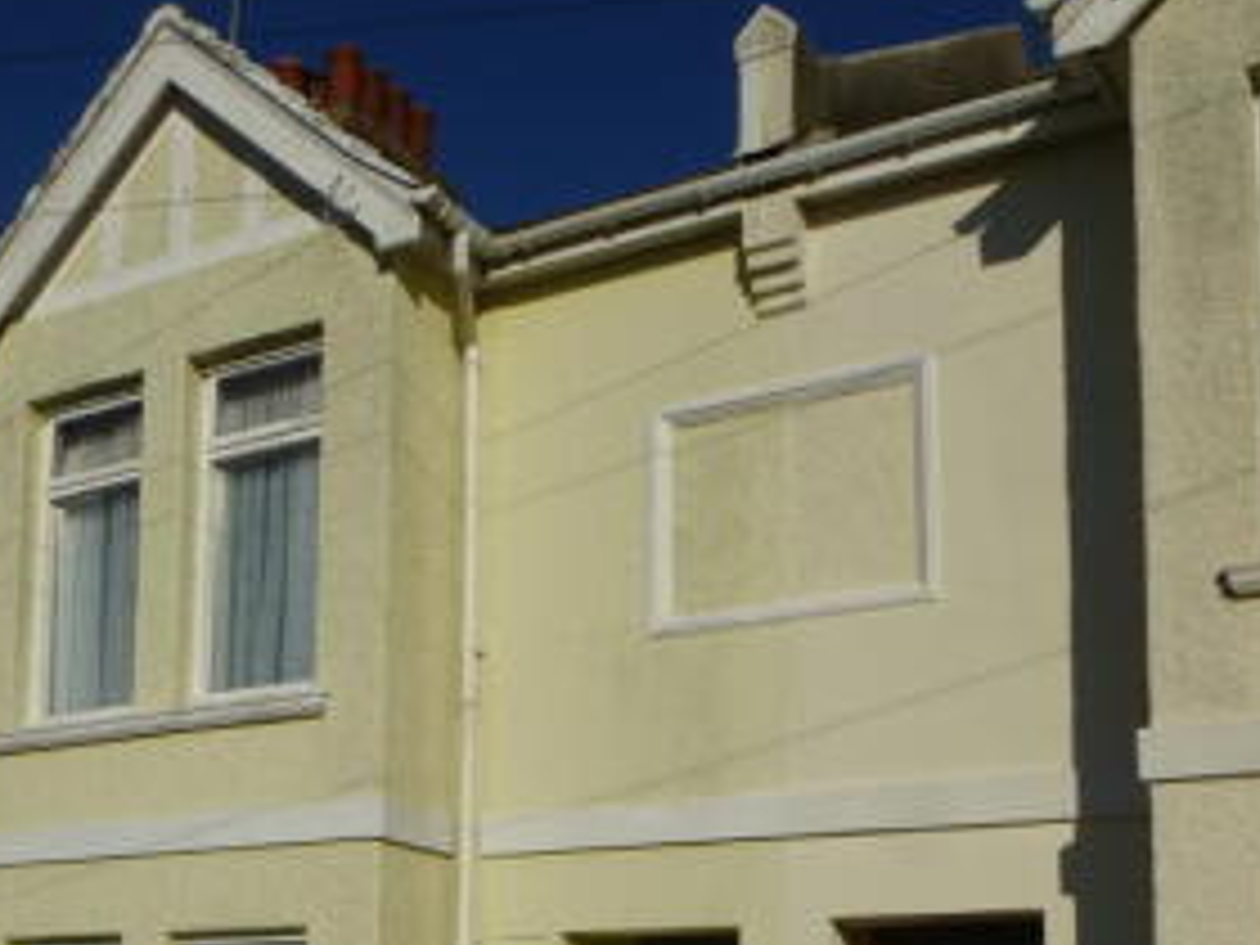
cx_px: 245
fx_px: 1820
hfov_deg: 36.8
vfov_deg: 27.6
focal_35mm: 50
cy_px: 916
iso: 100
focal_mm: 4.3
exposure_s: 1/1600
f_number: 5.6
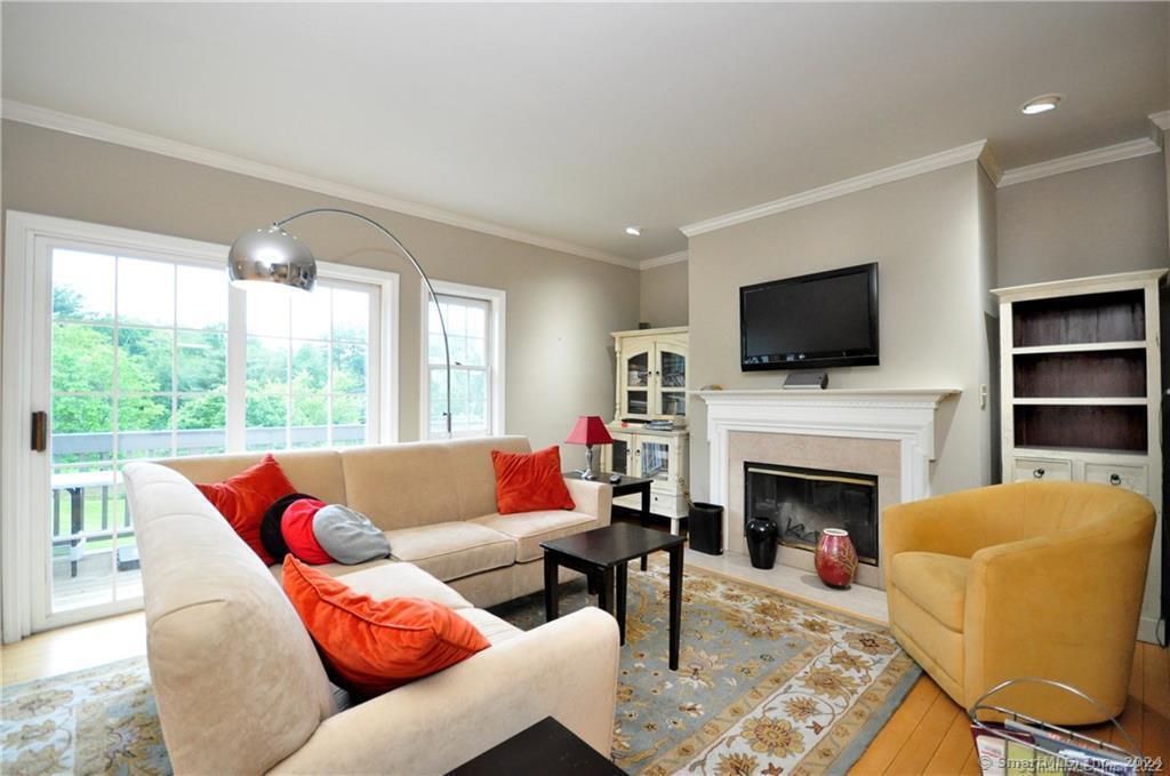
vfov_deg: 77.1
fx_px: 487
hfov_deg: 100.5
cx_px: 585
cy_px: 388
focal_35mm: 15
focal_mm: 10
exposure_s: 1/125
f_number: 4
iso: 1600
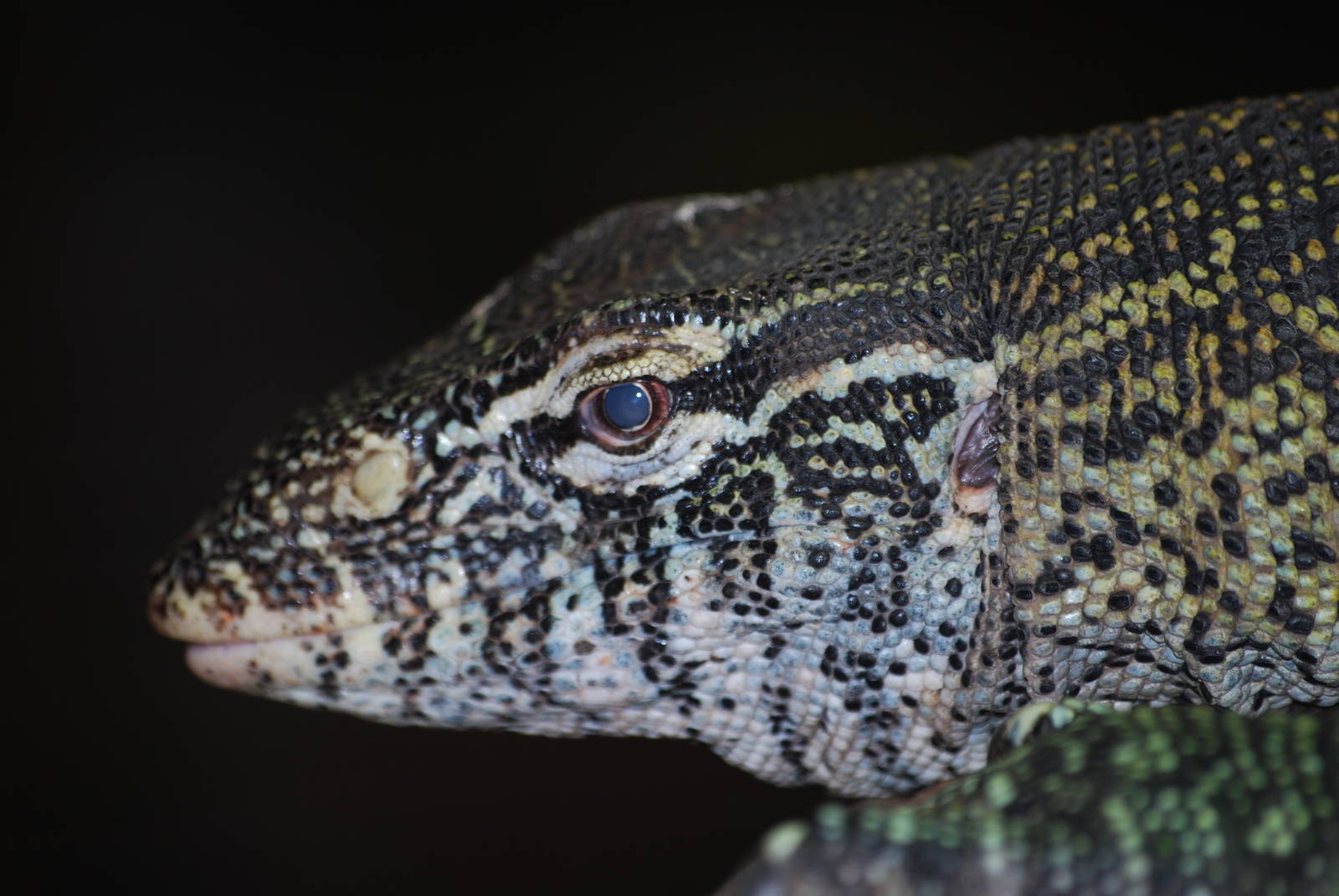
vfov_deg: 4.2
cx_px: 670
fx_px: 12289
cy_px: 448
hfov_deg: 6.2
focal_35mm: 330
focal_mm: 220
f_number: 5.3
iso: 100
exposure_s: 1/125
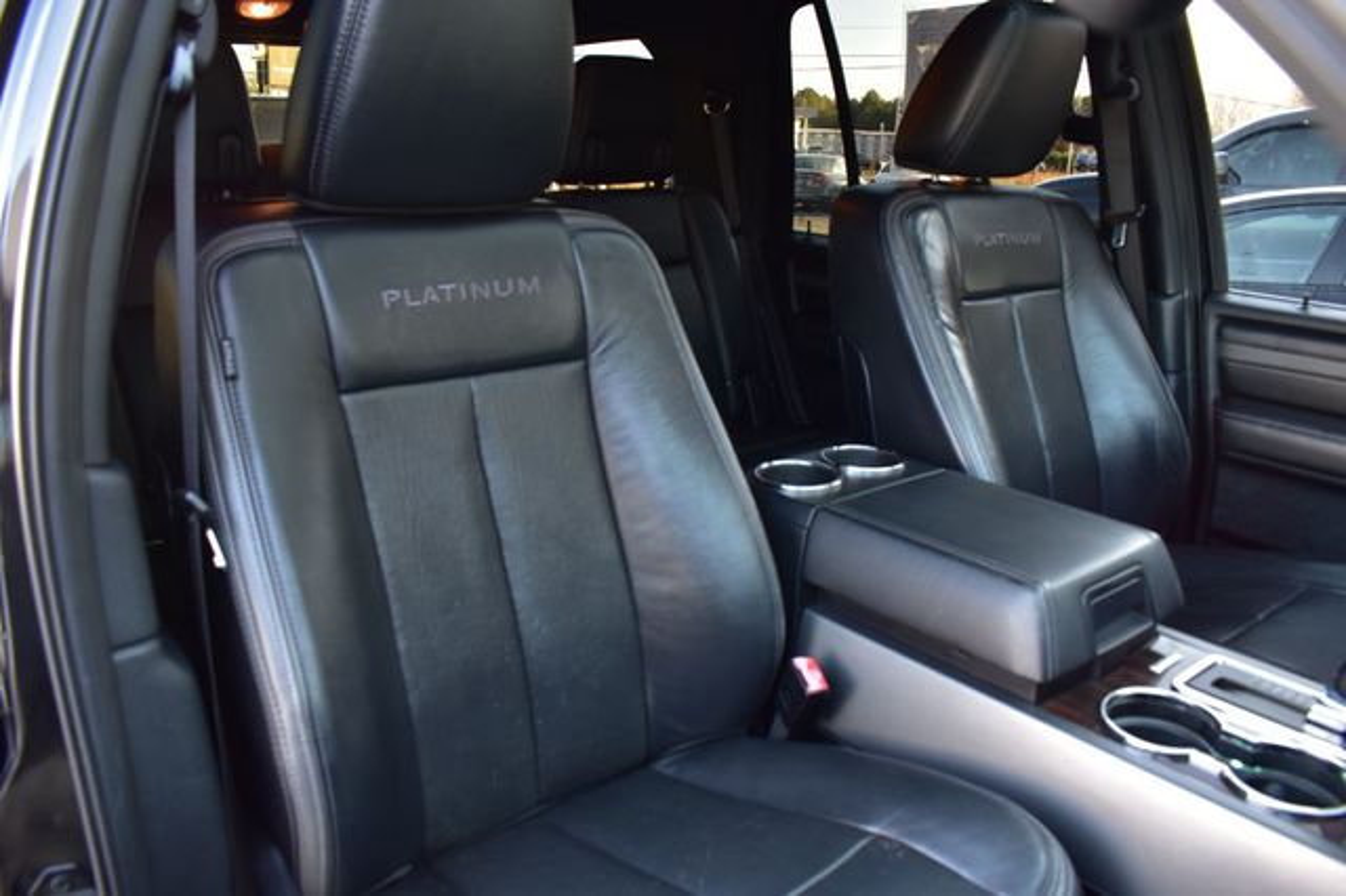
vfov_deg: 47.9
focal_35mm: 27
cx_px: 673
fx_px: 1009
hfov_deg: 67.4
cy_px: 448
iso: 400
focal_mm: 18
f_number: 6.3
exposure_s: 1/15
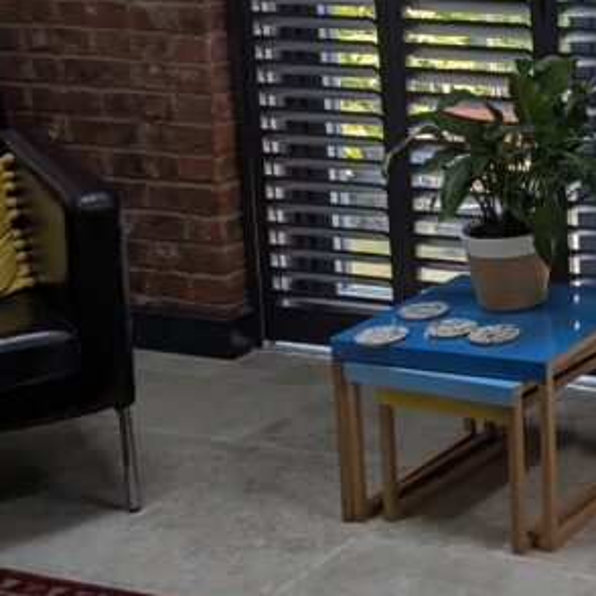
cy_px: 31
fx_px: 1441
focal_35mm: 74
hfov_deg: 18.9
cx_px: 1022
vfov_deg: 22.6
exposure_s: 1/522
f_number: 1.85
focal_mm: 6.81
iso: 490
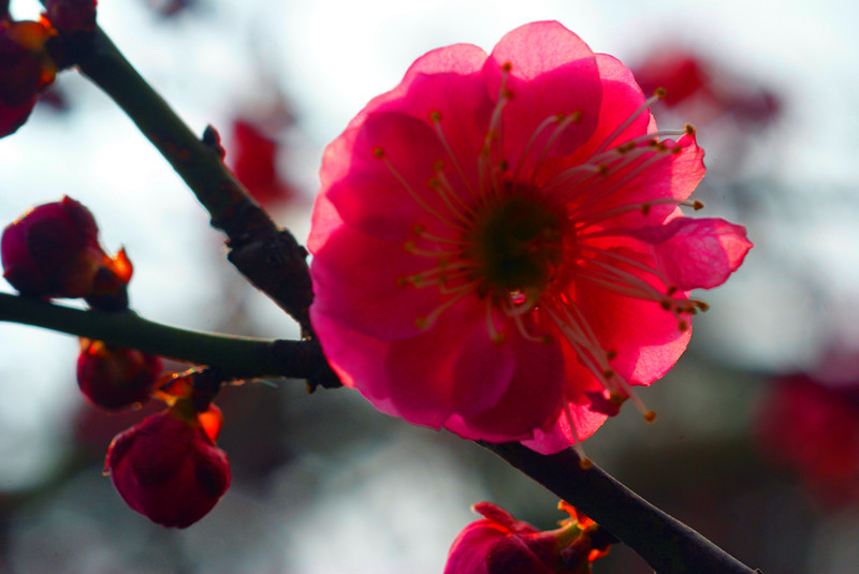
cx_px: 430
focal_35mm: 75
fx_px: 1791
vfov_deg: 18.2
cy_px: 287
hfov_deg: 27.0
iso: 100
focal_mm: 50
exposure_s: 1/160
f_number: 9
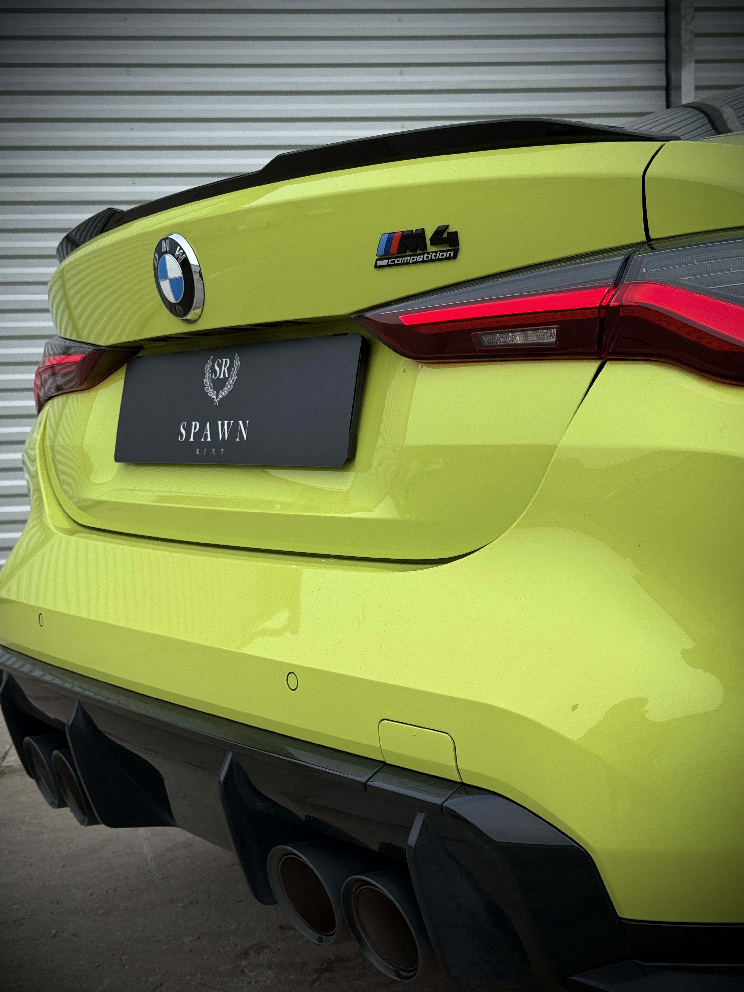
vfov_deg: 39.7
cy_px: 496
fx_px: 1376
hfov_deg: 30.3
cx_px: 372
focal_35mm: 48
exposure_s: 1/1795
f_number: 1.78
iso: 80
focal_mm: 6.76
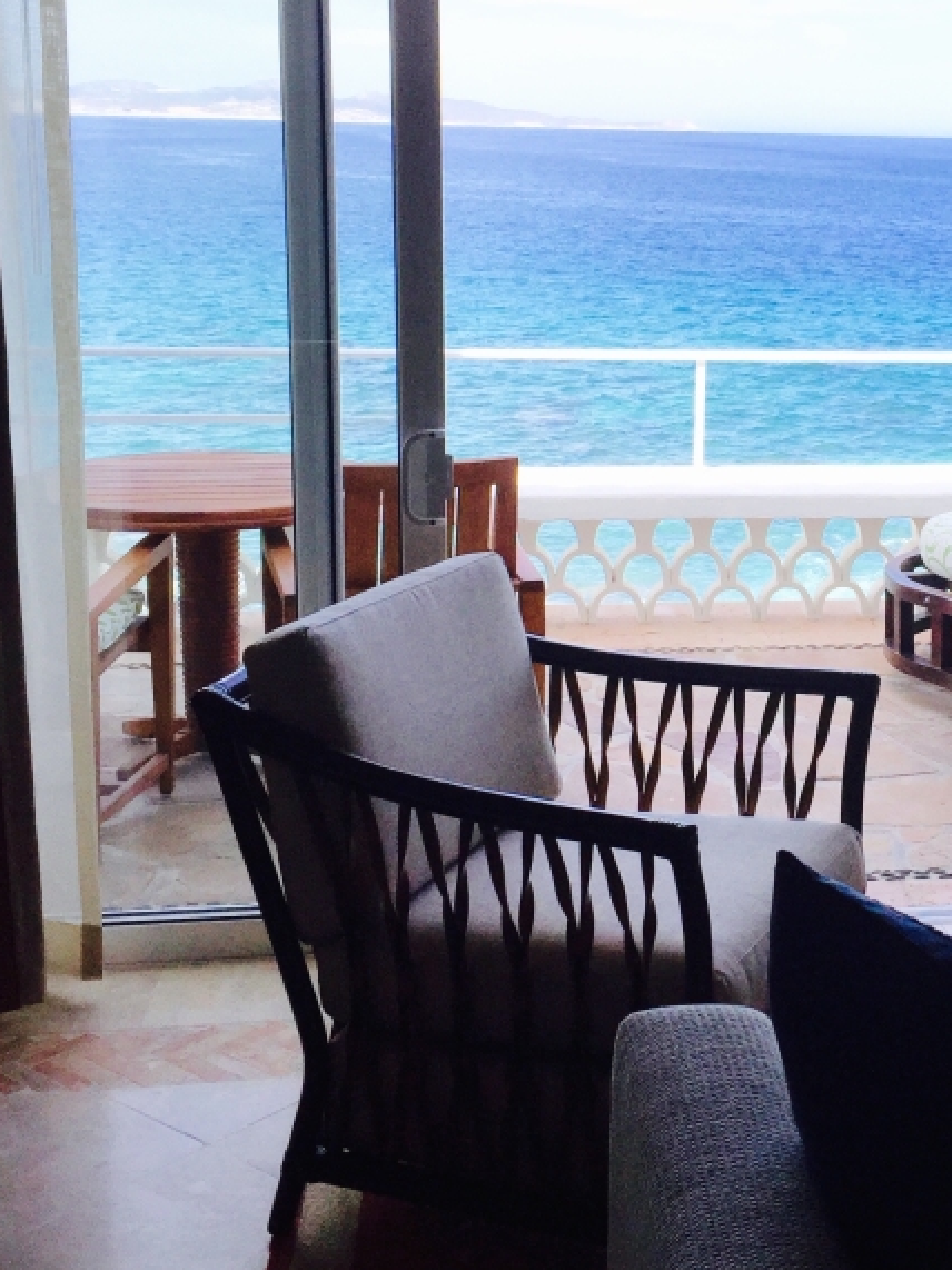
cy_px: 525
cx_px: 839
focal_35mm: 52
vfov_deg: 36.7
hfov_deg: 27.1
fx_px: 1907
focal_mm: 4.15
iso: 32
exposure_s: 1/1068
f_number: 2.2
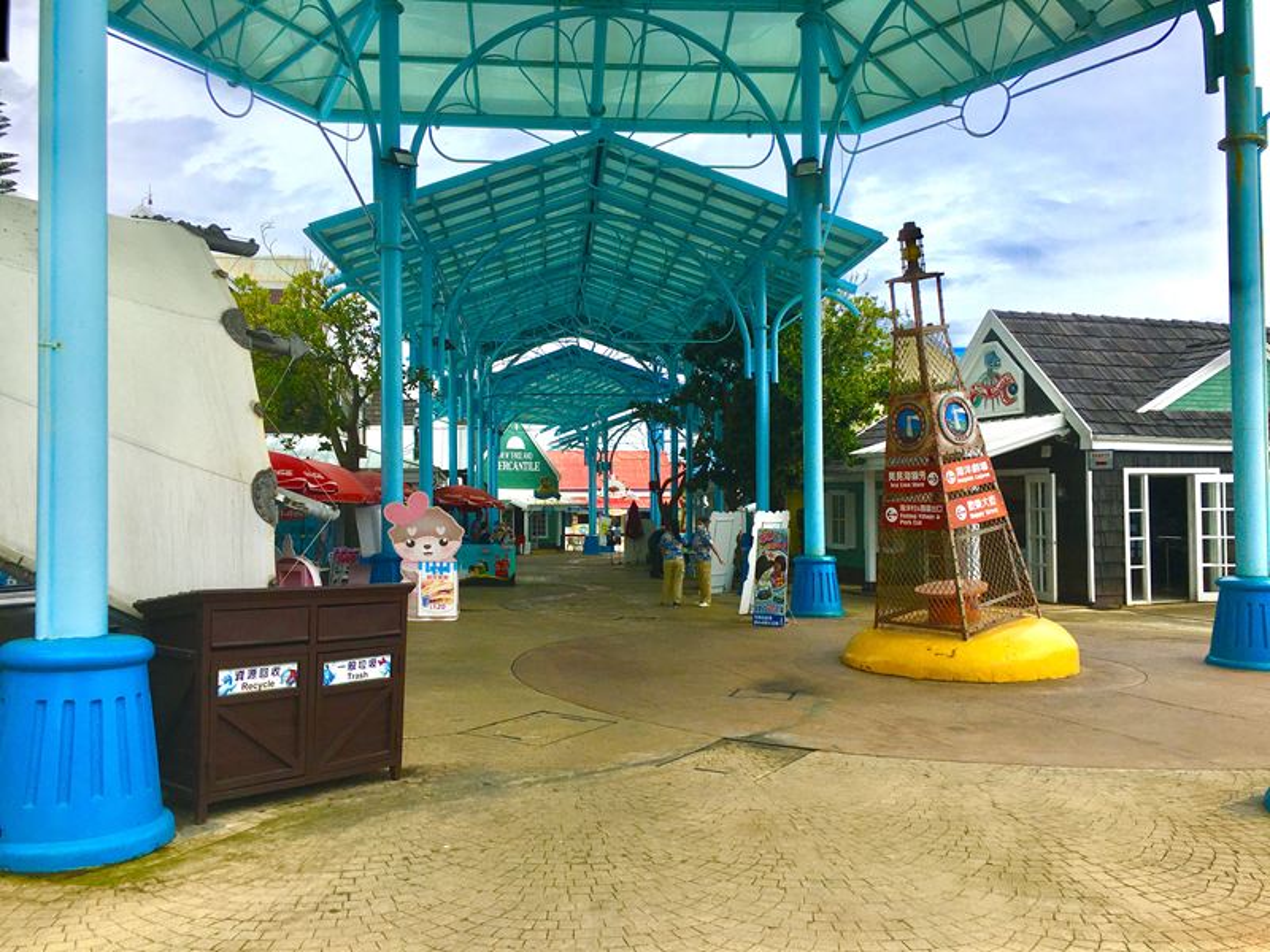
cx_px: 635
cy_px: 476
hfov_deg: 61.7
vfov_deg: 48.2
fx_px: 1064
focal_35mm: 29
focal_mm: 4.15
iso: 25
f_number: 2.2
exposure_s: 1/2481
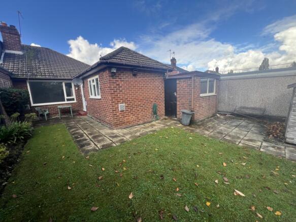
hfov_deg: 106.2
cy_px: 111
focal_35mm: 13
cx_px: 148
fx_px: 111
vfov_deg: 89.9
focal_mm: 1.57
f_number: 1.8
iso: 32
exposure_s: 1/348
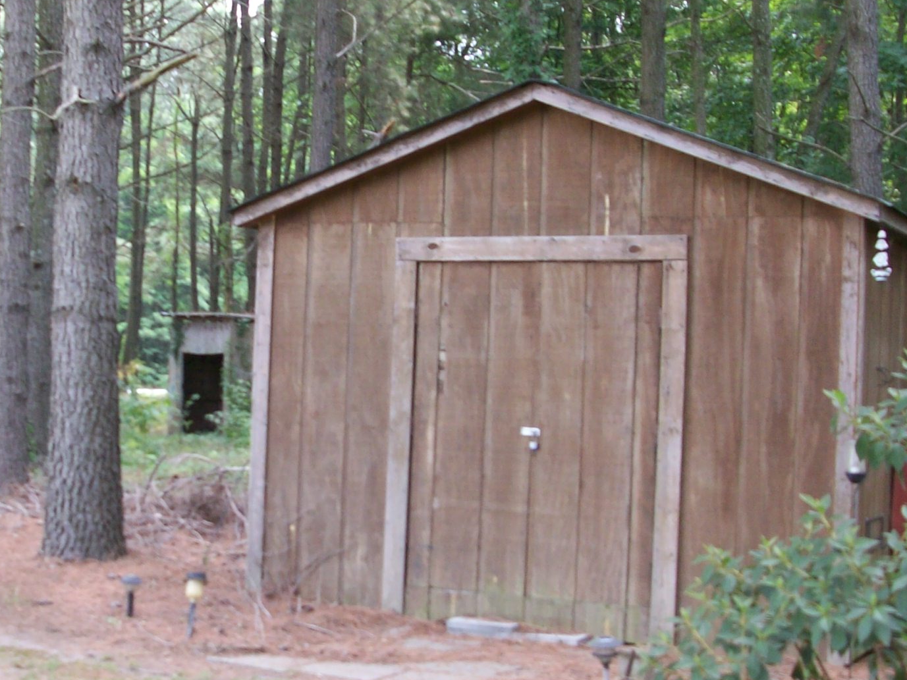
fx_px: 1677
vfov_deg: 22.9
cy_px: 283
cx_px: 332
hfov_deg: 30.1
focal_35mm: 64
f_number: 2.8
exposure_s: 1/71.6
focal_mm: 5.7
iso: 64
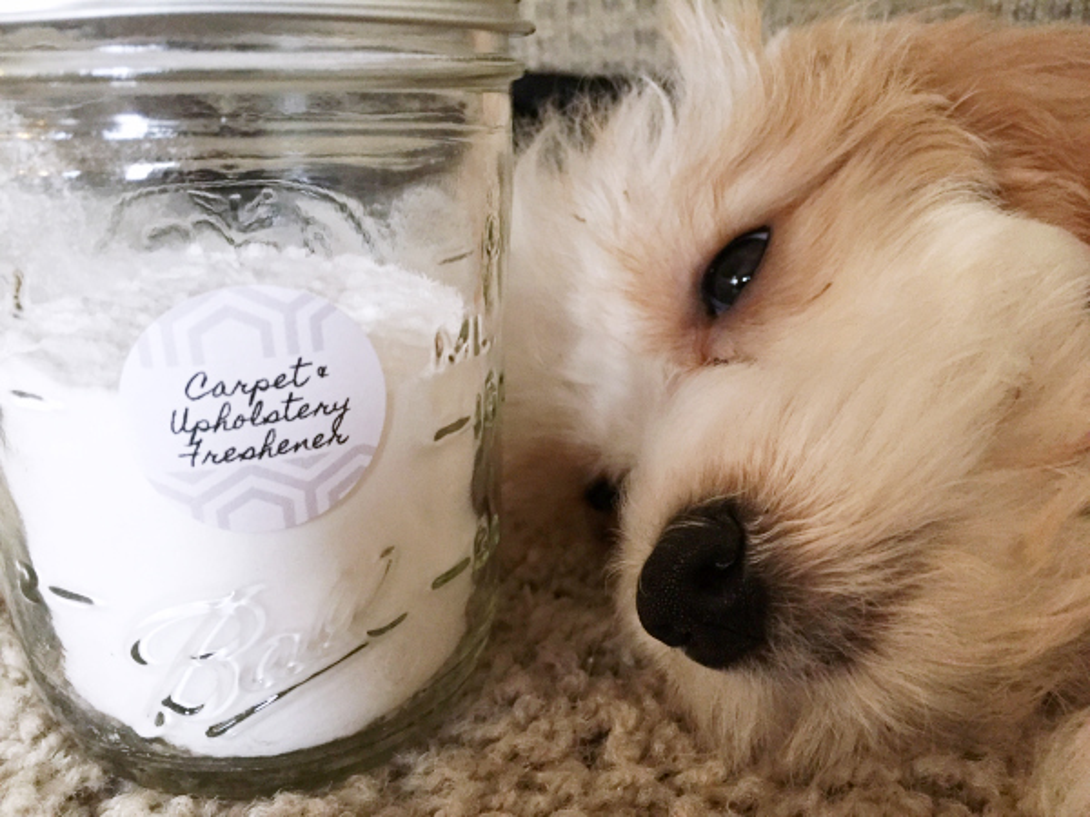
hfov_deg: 61.7
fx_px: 913
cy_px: 408
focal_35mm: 29
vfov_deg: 48.2
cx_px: 545
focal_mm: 4.15
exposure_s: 1/15
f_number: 2.2
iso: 250
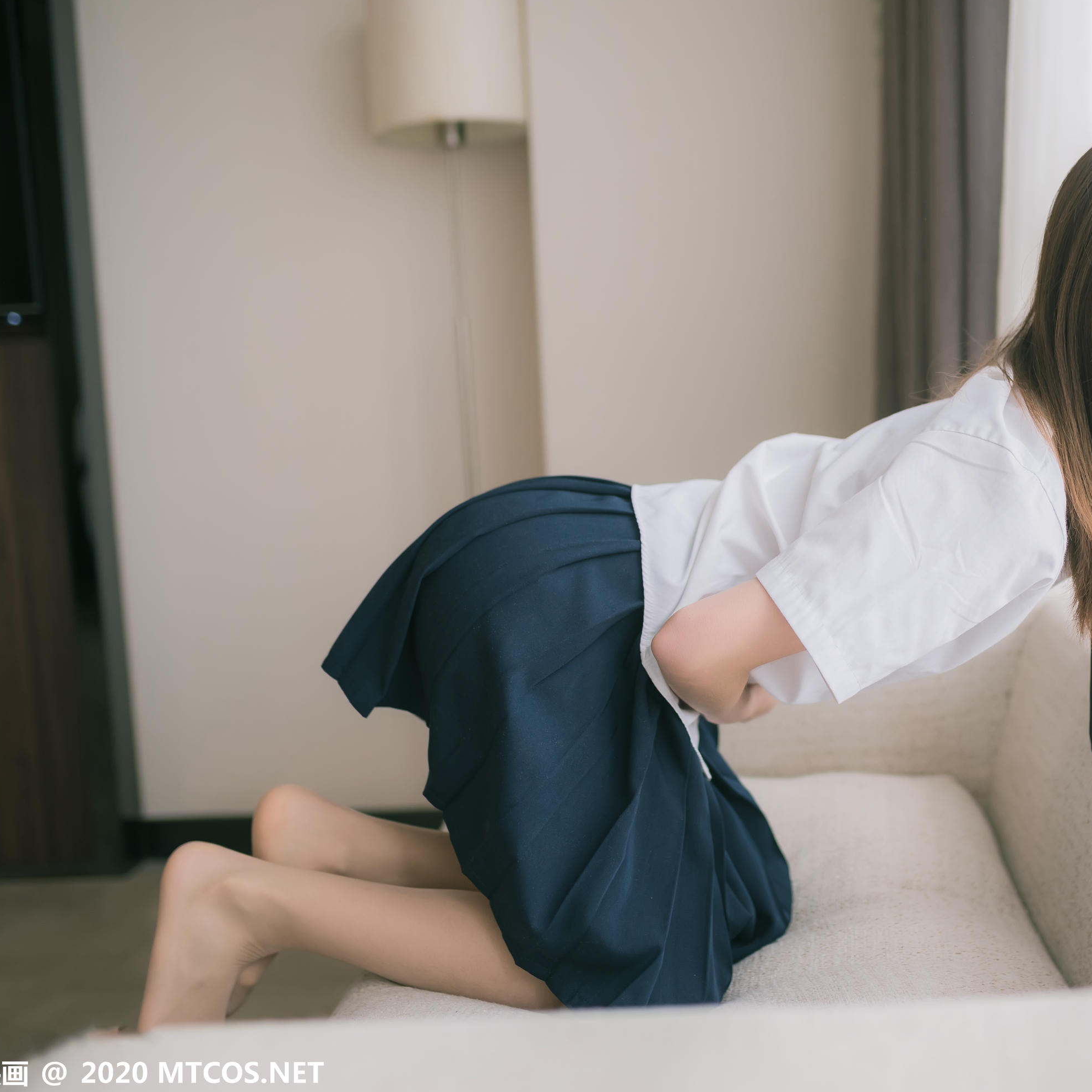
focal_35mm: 45
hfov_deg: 37.1
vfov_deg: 37.6
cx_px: 740
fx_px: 1606
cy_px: 544
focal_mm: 35
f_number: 1.8
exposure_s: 1/200
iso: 640
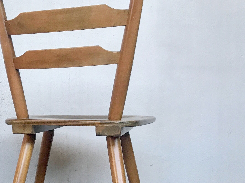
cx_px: -34
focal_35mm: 64
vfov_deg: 22.8
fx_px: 453
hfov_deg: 27.3
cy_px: 124
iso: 32
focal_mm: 3.99
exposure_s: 1/33
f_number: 1.8
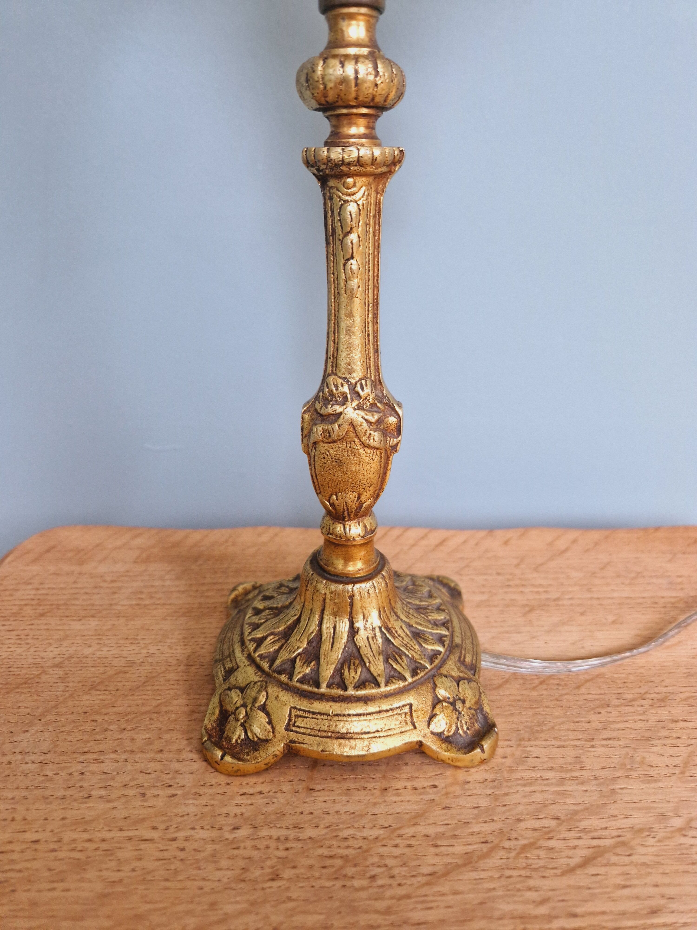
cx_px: 348
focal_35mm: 23
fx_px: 617
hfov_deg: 58.9
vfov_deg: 73.9
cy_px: 465
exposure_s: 1/100
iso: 1000
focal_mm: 5.4
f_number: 1.8
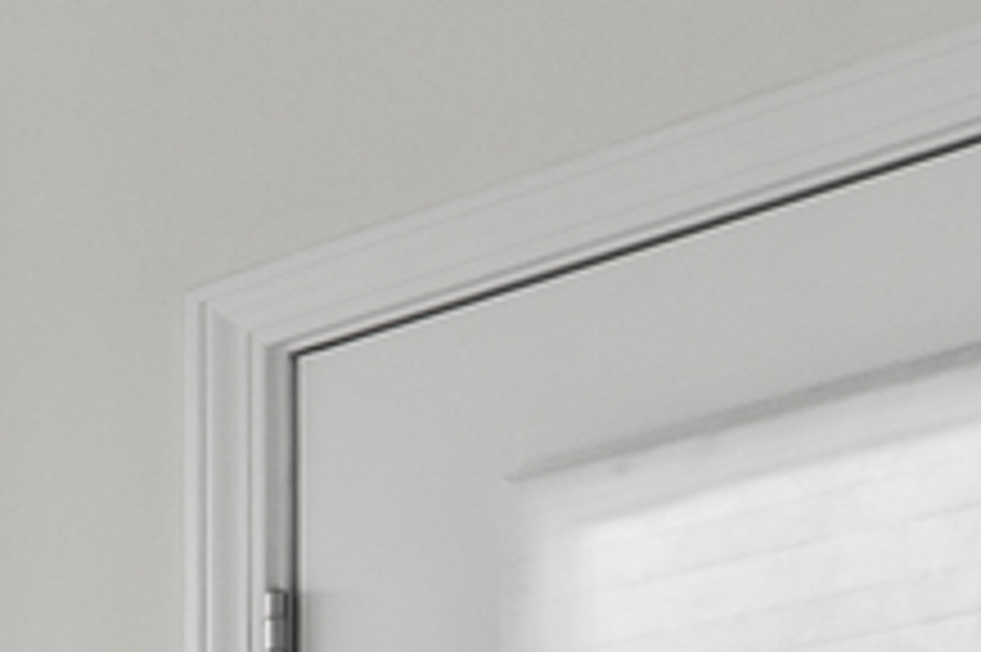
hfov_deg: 10.0
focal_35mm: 134
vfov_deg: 9.3
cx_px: -2187
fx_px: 3649
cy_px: 1506
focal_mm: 12
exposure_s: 1/100
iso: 320
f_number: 8
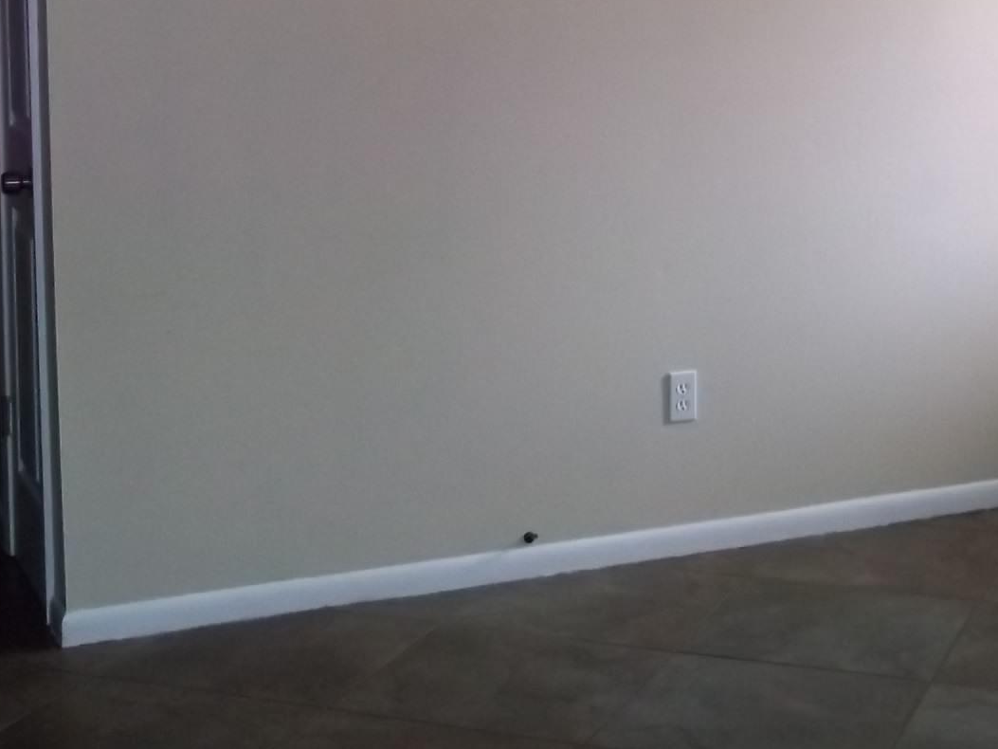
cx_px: 501
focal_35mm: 70
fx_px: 2018
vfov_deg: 20.6
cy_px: 84
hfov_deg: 27.8
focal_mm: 6.5
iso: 320
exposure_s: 1/30
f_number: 3.1
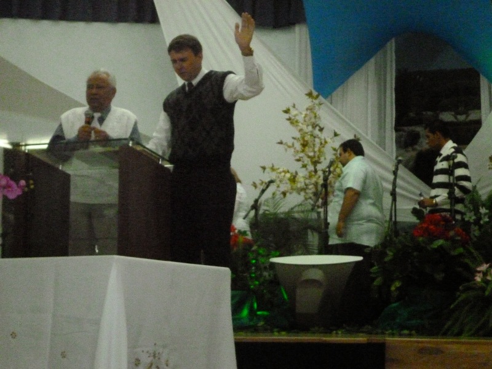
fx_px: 1237
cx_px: 246
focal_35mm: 87
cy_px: 184
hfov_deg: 22.5
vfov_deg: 17.0
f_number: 5.8
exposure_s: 1/60
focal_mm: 15.5
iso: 1600
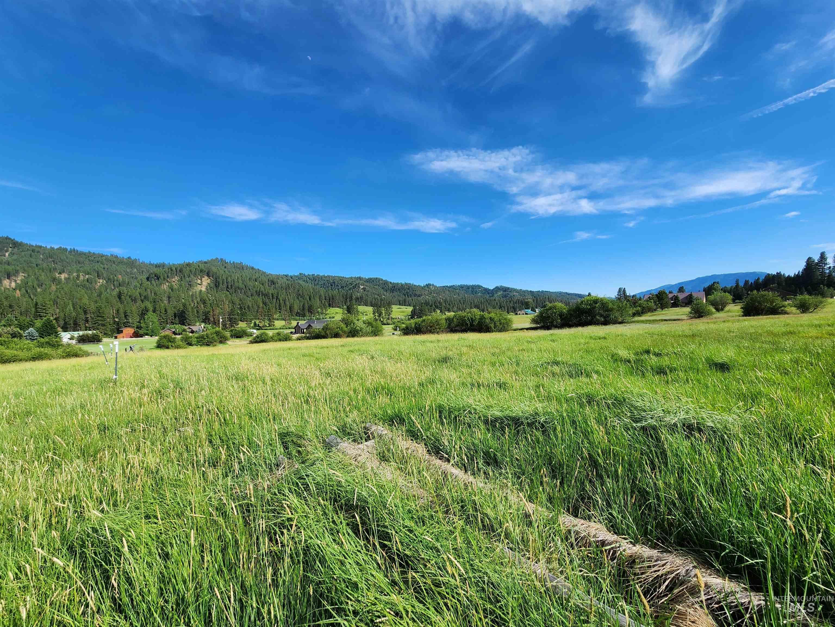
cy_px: 314
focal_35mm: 13
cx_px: 418
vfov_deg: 89.9
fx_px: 314
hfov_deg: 106.2
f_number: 2.2
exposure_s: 1/1746
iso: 50
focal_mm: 2.2
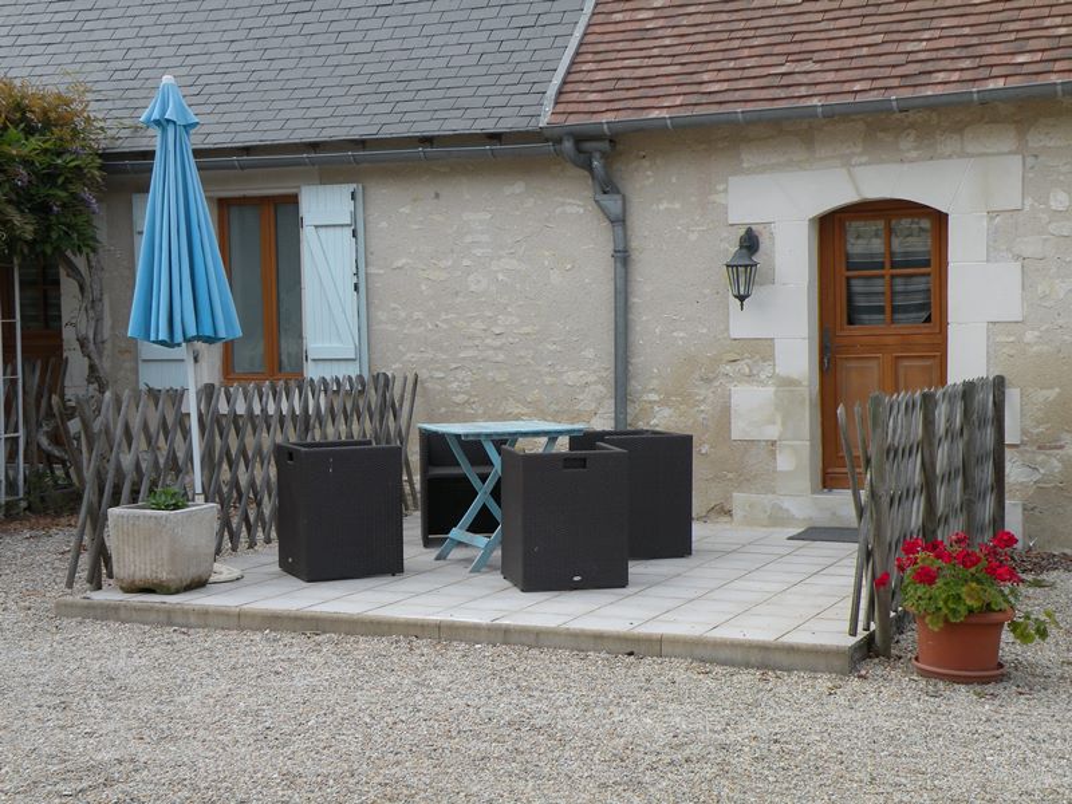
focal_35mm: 56
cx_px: 536
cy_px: 402
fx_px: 1734
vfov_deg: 26.1
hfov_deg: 34.3
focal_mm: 9.8
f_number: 4.5
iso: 64
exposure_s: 1/150
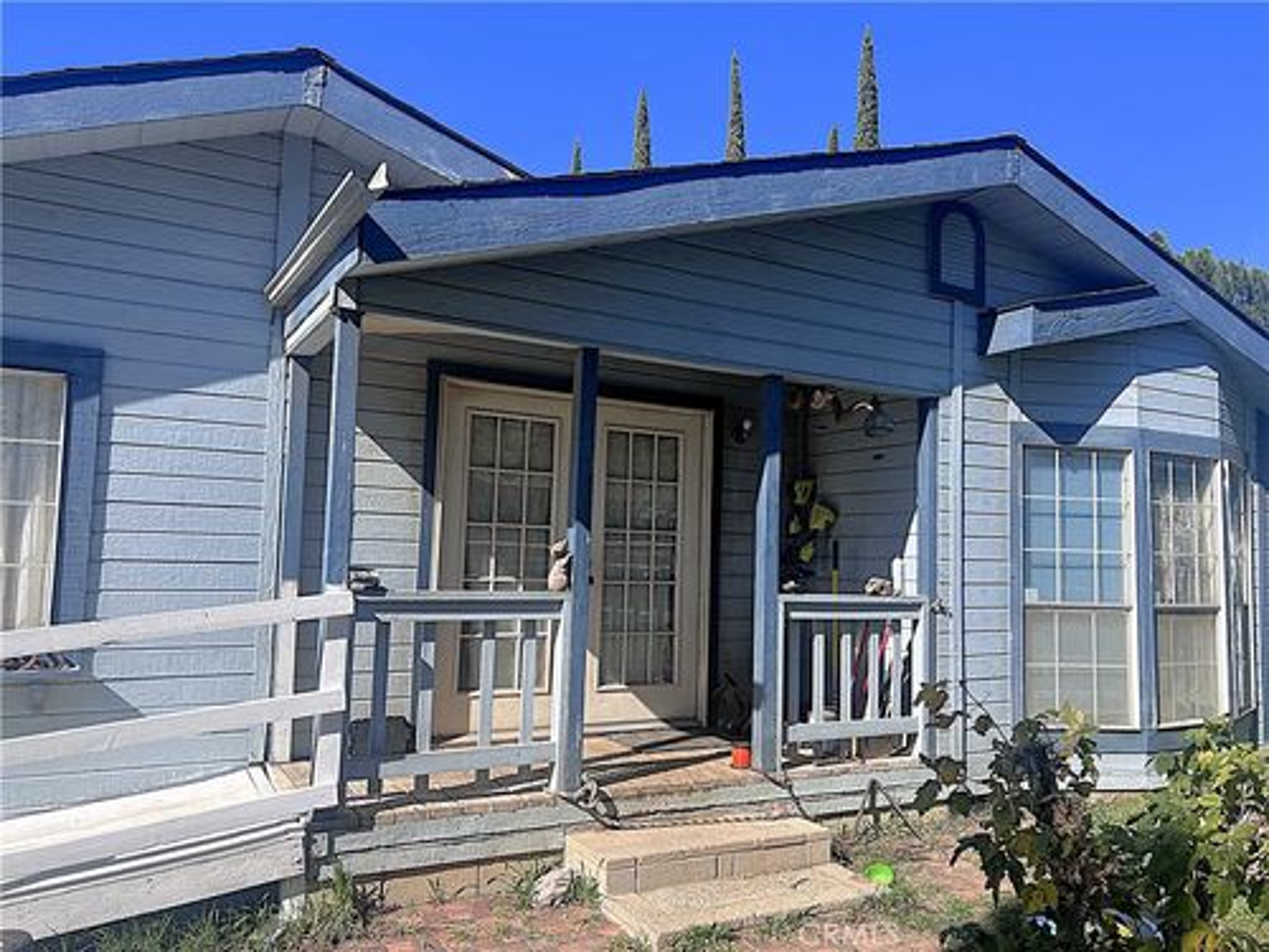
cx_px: 634
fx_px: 953
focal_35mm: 26
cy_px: 476
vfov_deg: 53.1
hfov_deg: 67.3
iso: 50
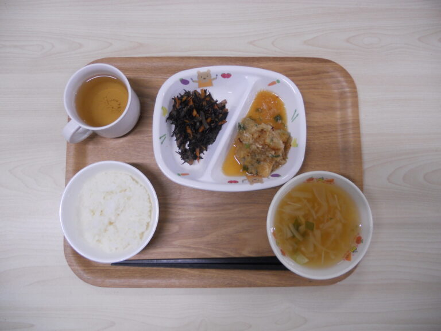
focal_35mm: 27
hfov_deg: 65.3
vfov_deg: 51.4
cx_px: 220
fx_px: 344
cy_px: 166
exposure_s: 1/30
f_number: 3.2
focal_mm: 4.9
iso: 125
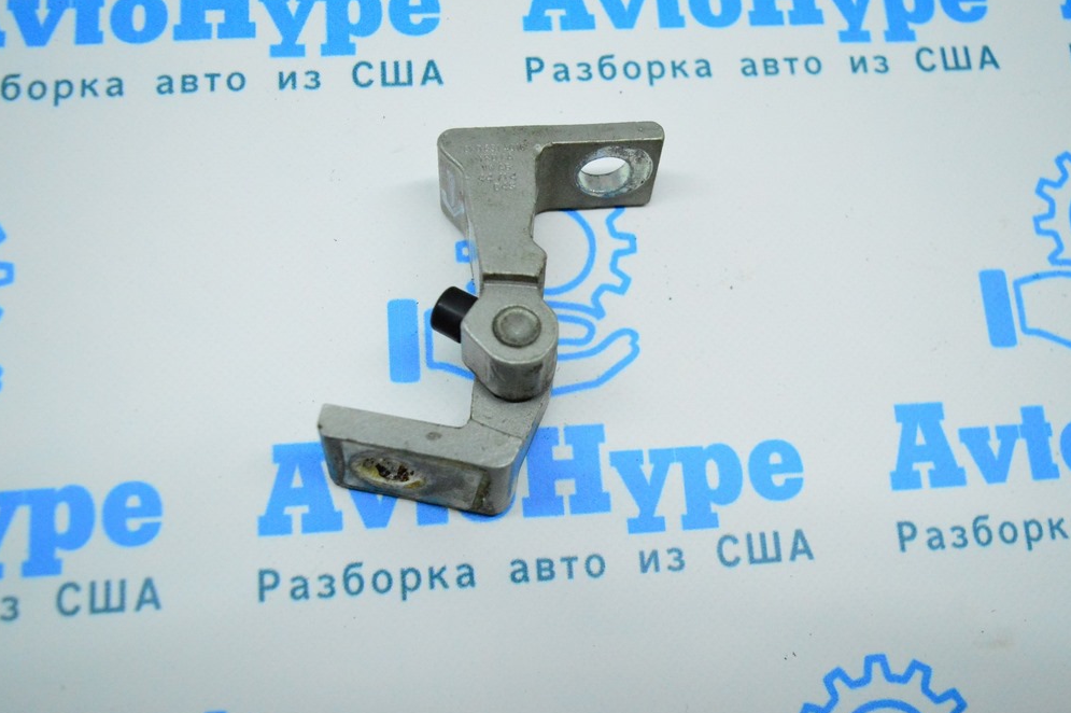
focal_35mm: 36
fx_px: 1056
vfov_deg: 37.3
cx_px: 523
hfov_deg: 53.8
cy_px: 355
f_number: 4
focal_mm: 23
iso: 6400
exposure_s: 1/1000
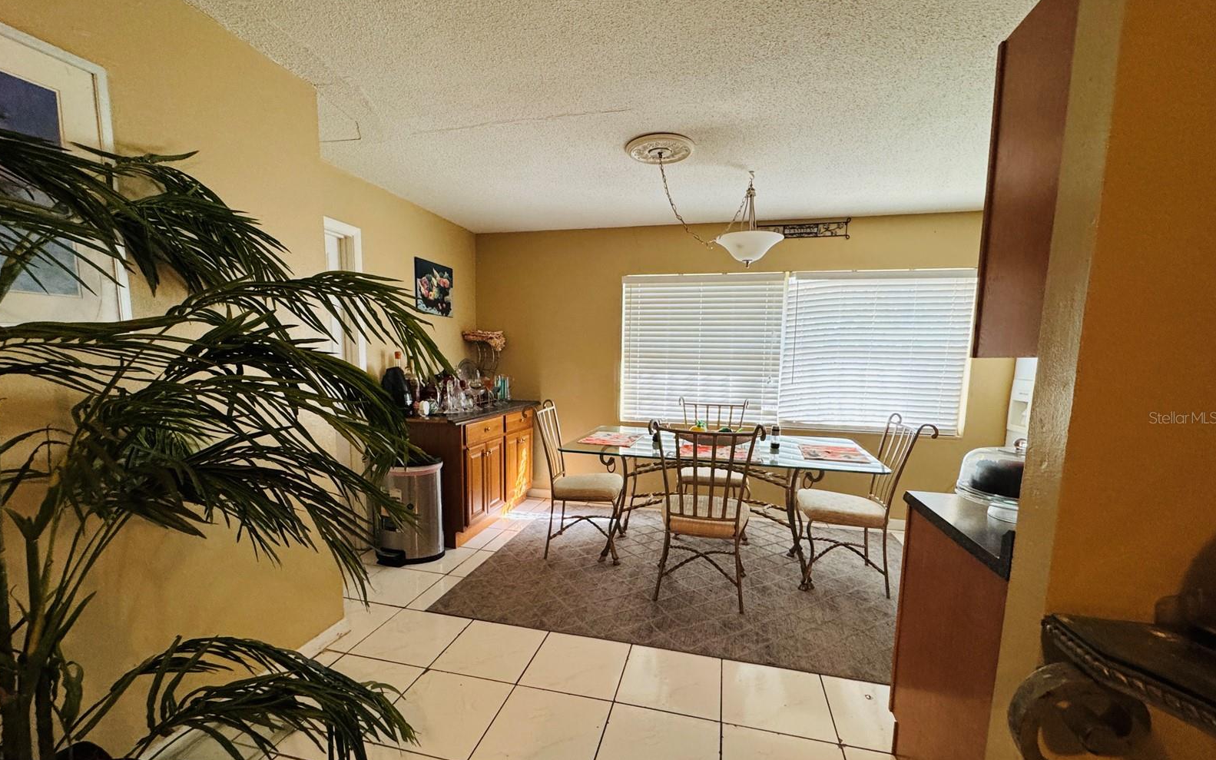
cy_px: 417
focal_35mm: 15
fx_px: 497
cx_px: 607
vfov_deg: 74.6
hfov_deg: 101.5
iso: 400
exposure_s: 1/60
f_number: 2.2
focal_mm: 2.22
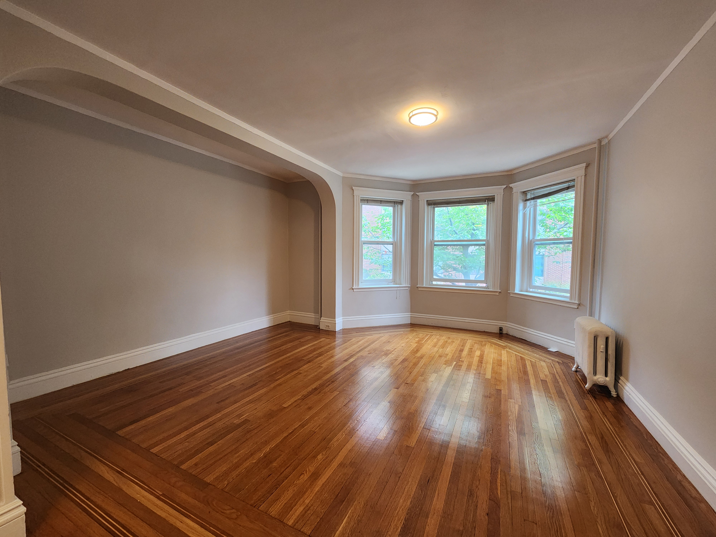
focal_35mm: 13
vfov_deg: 89.9
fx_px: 269
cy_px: 268
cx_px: 358
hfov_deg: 106.2
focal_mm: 2.2
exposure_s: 1/60
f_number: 2.2
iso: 400
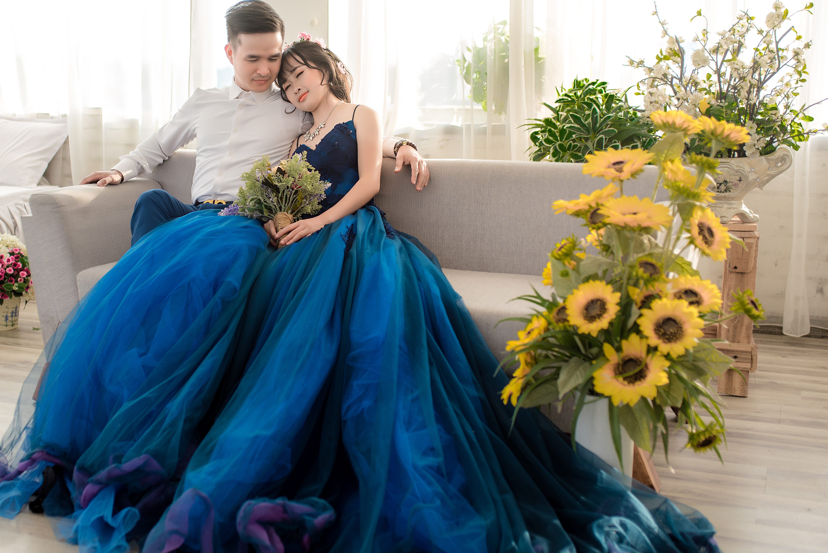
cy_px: 211
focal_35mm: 46
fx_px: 1058
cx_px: 381
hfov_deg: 42.7
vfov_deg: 29.2
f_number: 2.5
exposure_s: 1/400
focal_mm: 35
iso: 100
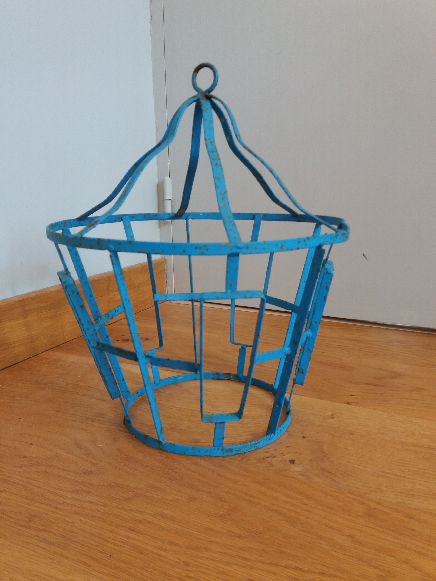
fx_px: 470
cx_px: 218
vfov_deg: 63.4
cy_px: 290
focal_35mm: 28
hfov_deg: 49.7
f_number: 1.9
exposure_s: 1/30
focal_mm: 3.7
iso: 100
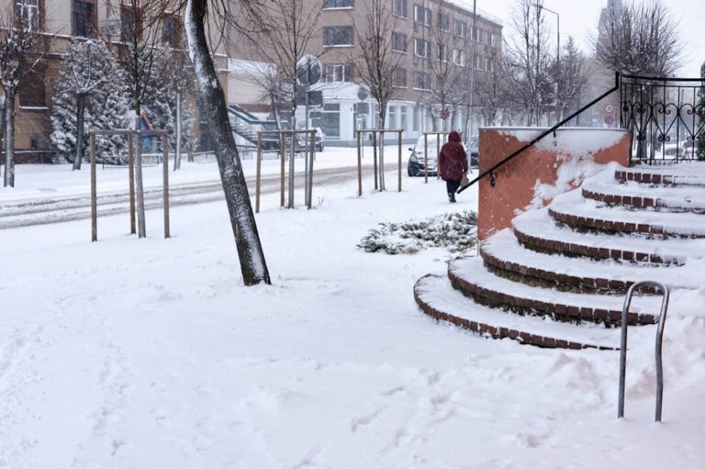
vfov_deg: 25.7
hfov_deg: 37.9
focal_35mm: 52
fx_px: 1027
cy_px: 234
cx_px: 352
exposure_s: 1/50
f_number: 10
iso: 100
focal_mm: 35
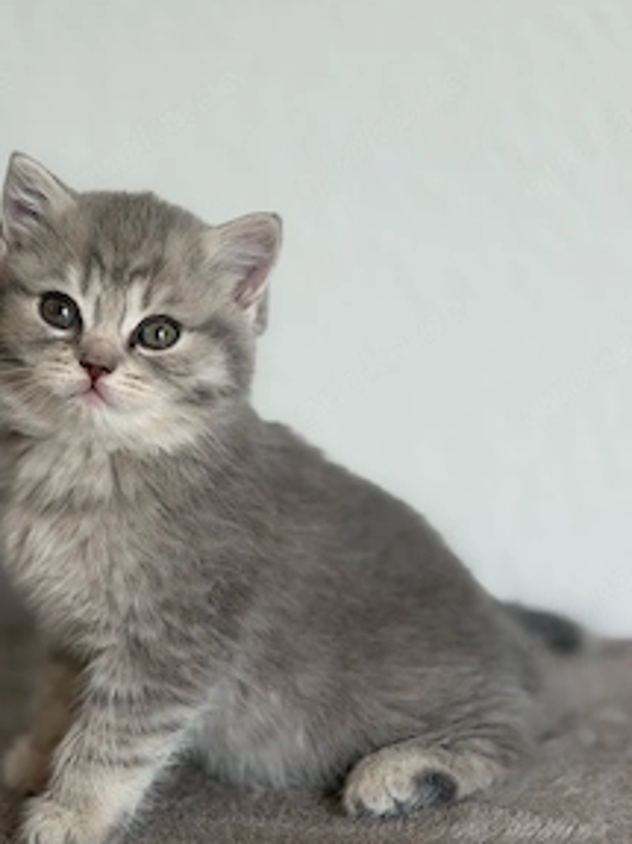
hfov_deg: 21.8
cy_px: 394
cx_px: 218
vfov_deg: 29.0
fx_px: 1632
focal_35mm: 67
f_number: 1.78
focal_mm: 6.76
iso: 50
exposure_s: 1/209
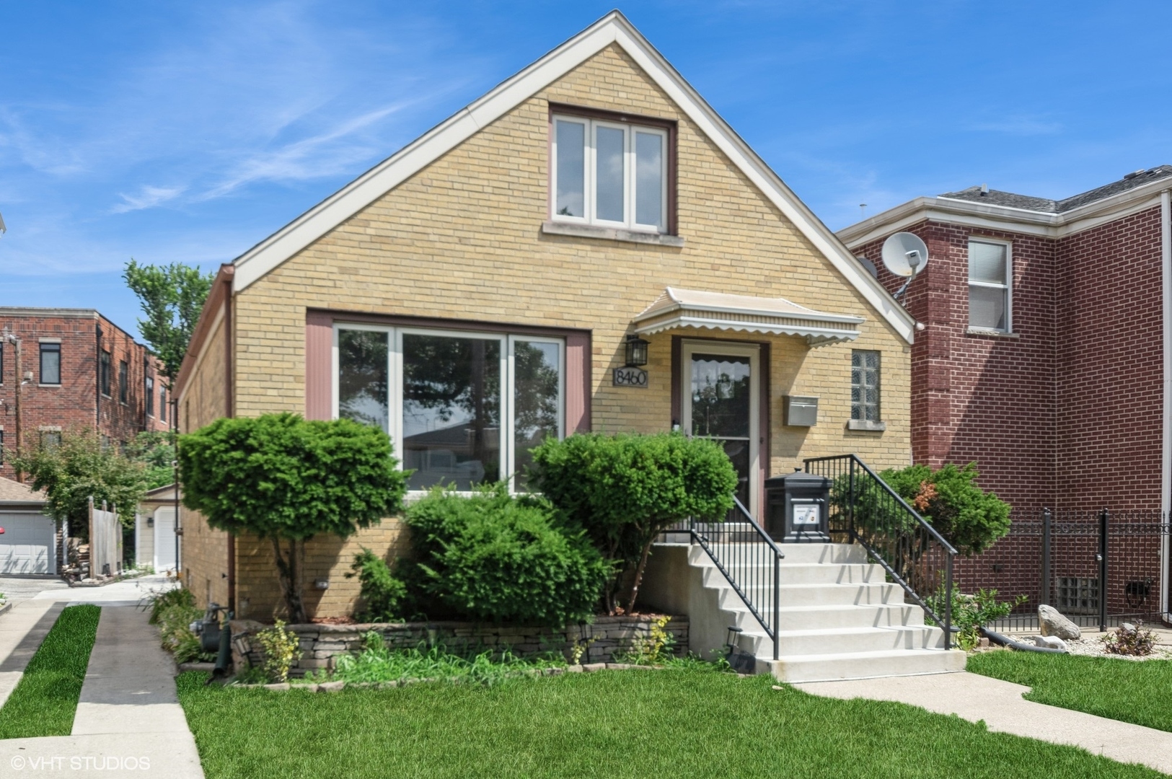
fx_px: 1171
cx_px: 586
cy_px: 390
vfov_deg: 36.8
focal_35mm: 36
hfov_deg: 53.2
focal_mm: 24
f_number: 11
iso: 200
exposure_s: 1/400
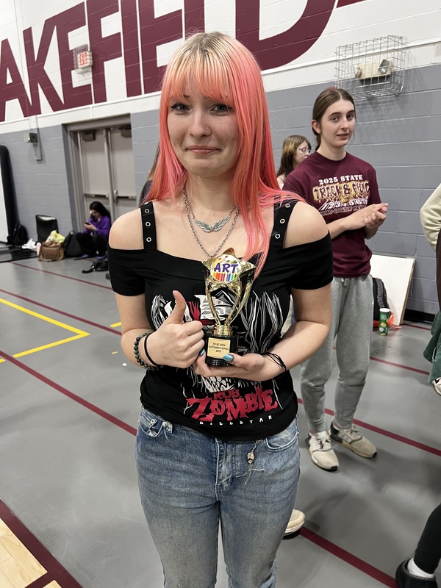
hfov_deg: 53.1
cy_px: 294
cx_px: 220
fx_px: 442
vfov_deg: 67.3
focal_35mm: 26
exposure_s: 1/60
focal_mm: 5.7
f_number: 1.5
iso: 125
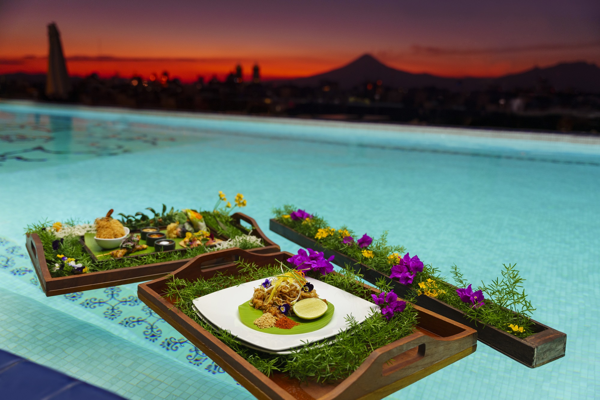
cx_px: 300
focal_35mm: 32
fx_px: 537
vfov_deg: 40.9
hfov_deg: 58.4
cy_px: 200
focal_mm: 32.2
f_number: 2.8
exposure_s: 1/125
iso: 1000
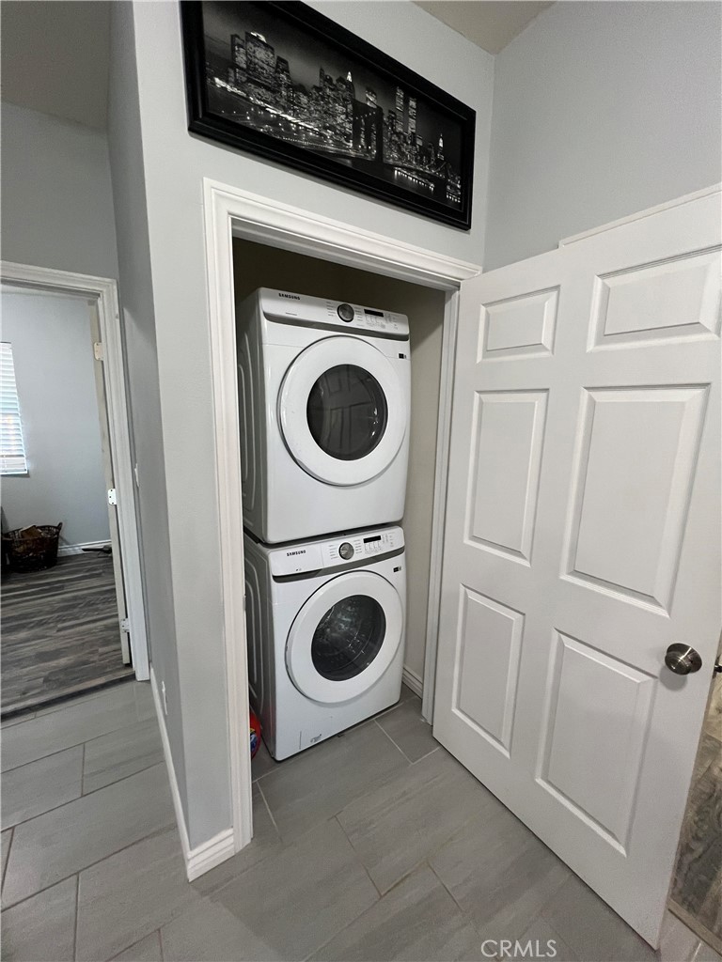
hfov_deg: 89.9
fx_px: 362
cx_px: 361
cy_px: 481
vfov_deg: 106.2
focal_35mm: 13
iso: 320
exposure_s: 1/60
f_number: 1.8
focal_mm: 1.57
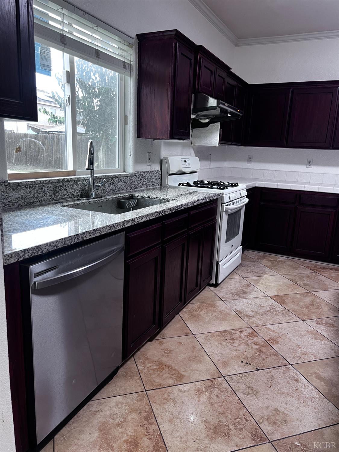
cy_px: 226
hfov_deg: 53.1
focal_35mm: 26
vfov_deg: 67.3
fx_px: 339
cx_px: 170
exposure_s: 1/68
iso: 125
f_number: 1.5
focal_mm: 5.7
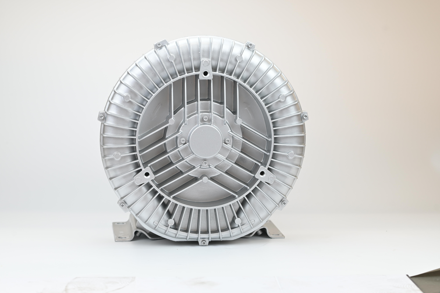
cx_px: 220
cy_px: 146
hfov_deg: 23.9
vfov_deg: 16.1
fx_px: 1038
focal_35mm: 85
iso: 500
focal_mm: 85
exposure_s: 1/125
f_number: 5
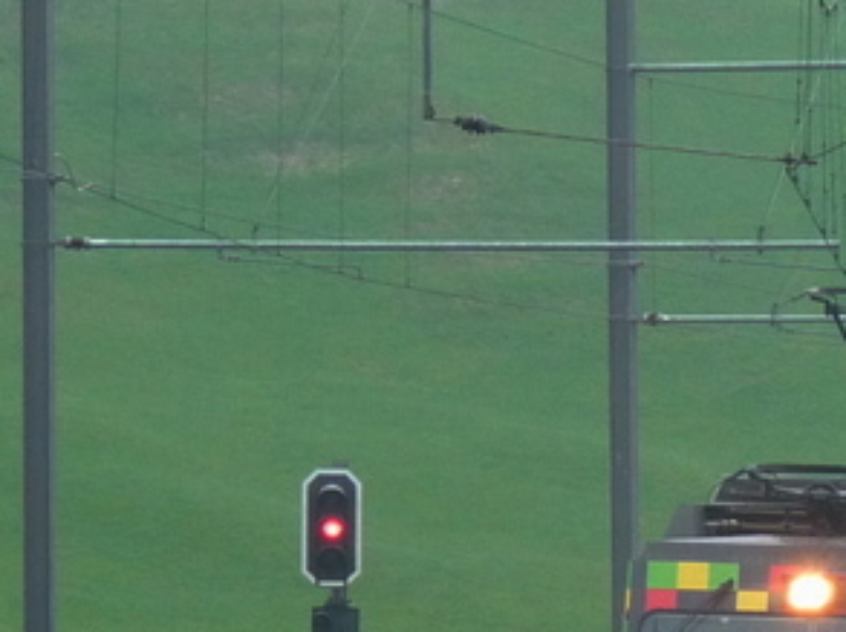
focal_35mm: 646
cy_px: 606
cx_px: 829
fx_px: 15769
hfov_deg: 3.1
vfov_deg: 2.3
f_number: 4.8
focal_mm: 32.3
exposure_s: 1/80
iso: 250
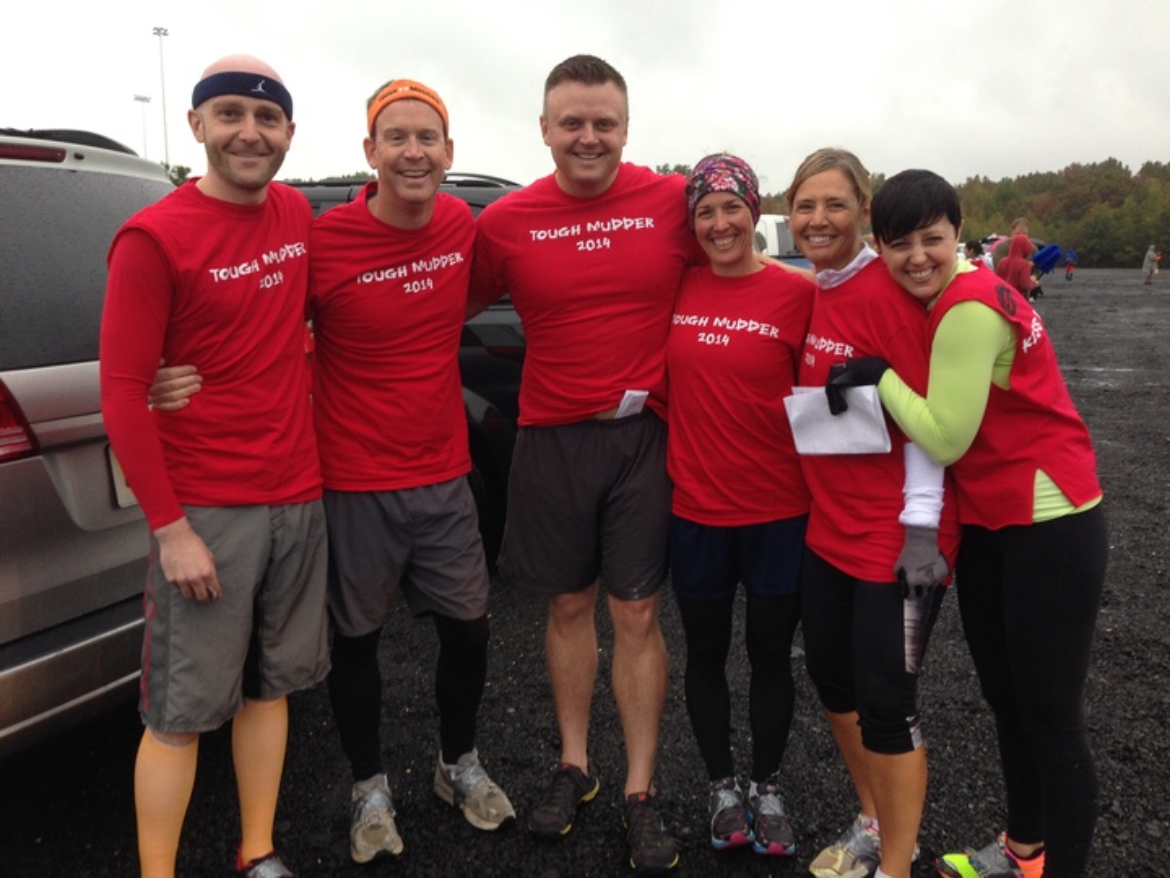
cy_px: 439
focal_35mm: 33
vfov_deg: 42.9
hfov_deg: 55.4
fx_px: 1115
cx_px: 585
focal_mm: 4.12
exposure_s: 1/120
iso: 64
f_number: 2.4
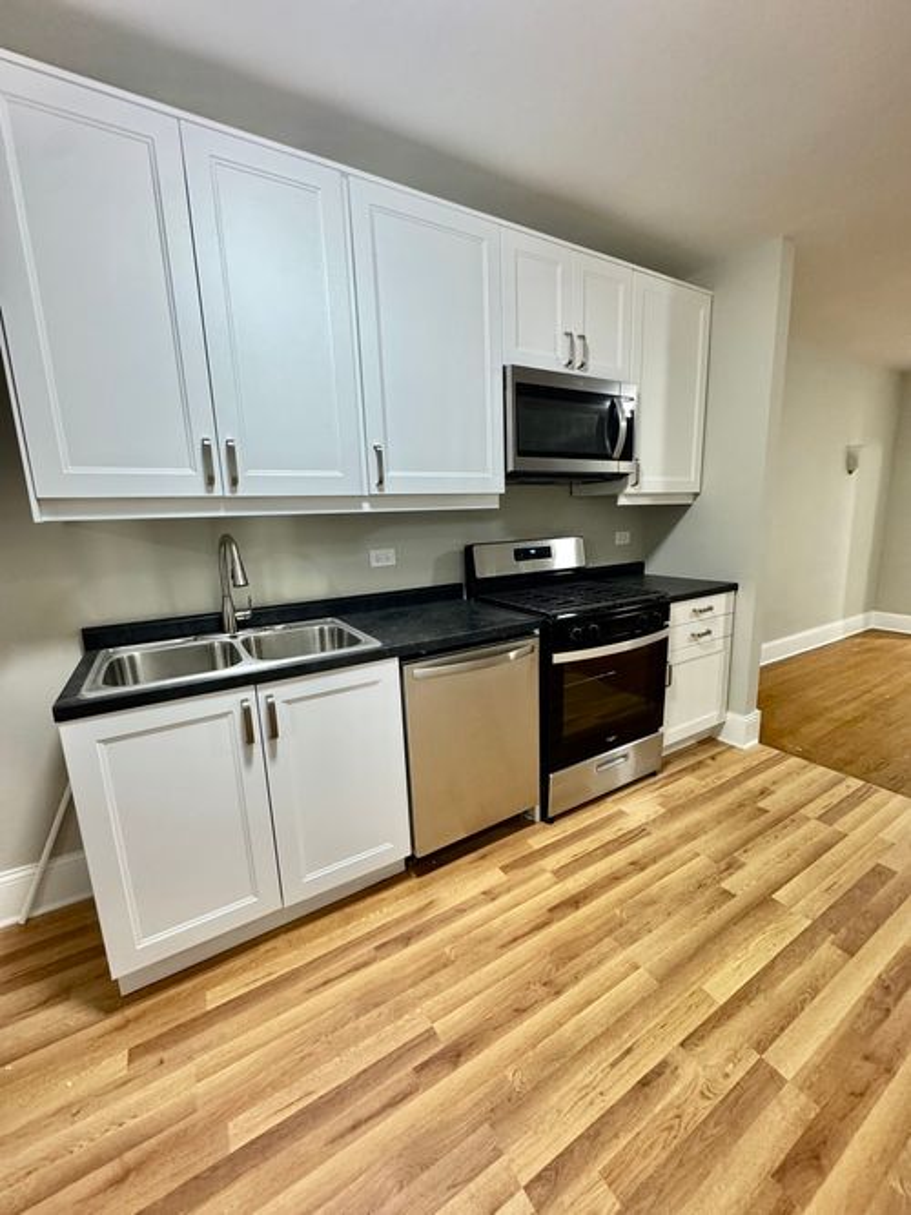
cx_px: 456
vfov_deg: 102.1
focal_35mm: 14
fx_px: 491
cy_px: 608
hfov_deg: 85.7
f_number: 2.2
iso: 320
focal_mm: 2.22
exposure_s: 1/60
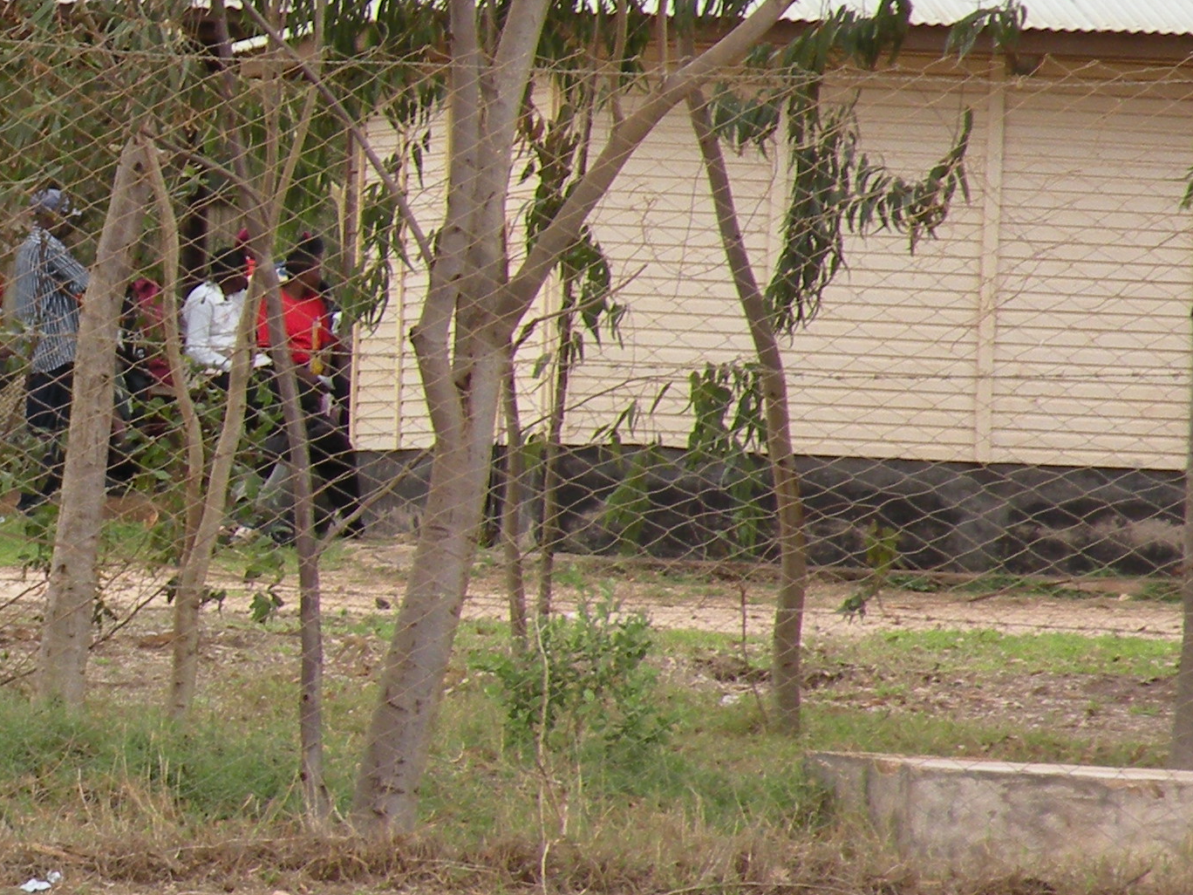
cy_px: 350
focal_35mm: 376
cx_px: -172
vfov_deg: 4.0
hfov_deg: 5.3
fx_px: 12958
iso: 64
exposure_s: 1/200
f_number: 5
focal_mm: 25
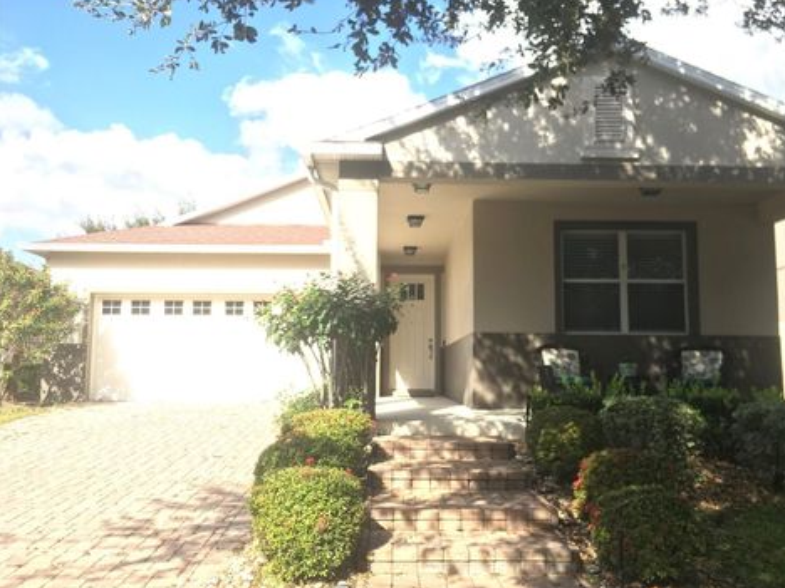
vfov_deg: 45.4
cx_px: 416
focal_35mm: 31
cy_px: 301
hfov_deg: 58.3
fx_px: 703
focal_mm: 4.15
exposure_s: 1/646
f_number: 2.2
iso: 25
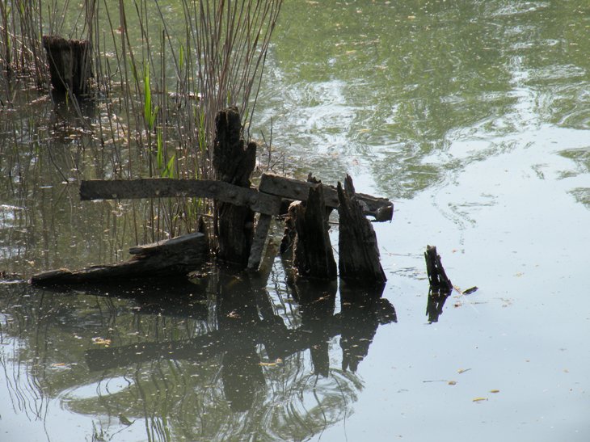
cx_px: 295
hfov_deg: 9.5
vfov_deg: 7.1
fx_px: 3544
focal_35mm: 208
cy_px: 221
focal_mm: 36.9
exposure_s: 1/172
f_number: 6.3
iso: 64
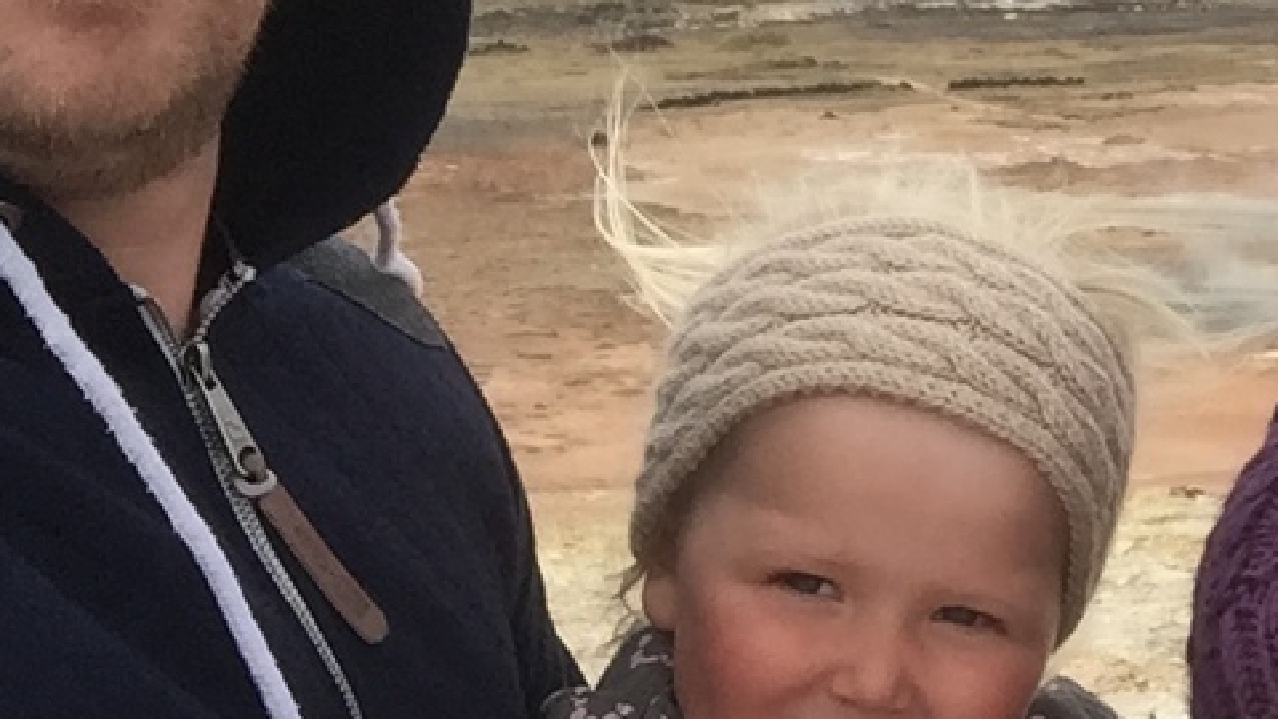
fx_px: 2440
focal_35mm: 72
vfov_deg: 16.6
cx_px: 1158
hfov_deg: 28.2
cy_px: 93
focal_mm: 2.65
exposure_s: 1/1490
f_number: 2.2
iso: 32
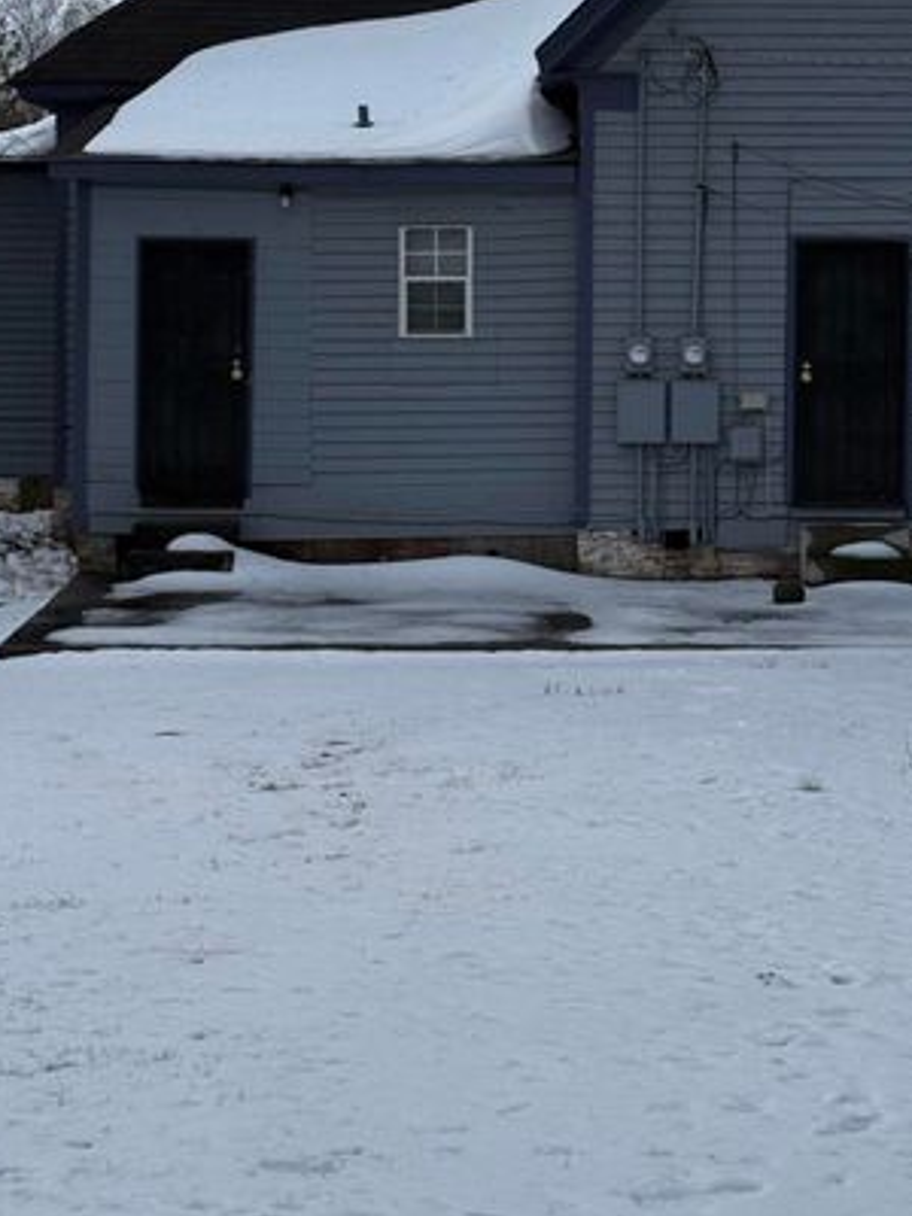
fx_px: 2810
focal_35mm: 80
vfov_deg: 24.2
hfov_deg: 18.4
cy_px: 345
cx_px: 477
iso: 125
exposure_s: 1/60
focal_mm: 6.76
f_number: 1.78
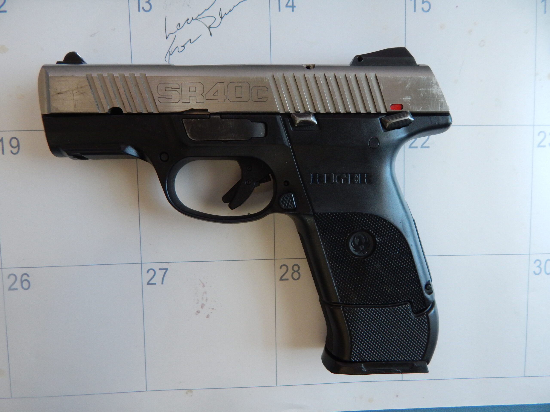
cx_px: 275
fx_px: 350
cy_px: 206
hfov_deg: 76.4
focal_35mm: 22
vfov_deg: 61.1
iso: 250
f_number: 3
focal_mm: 4
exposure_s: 1/30
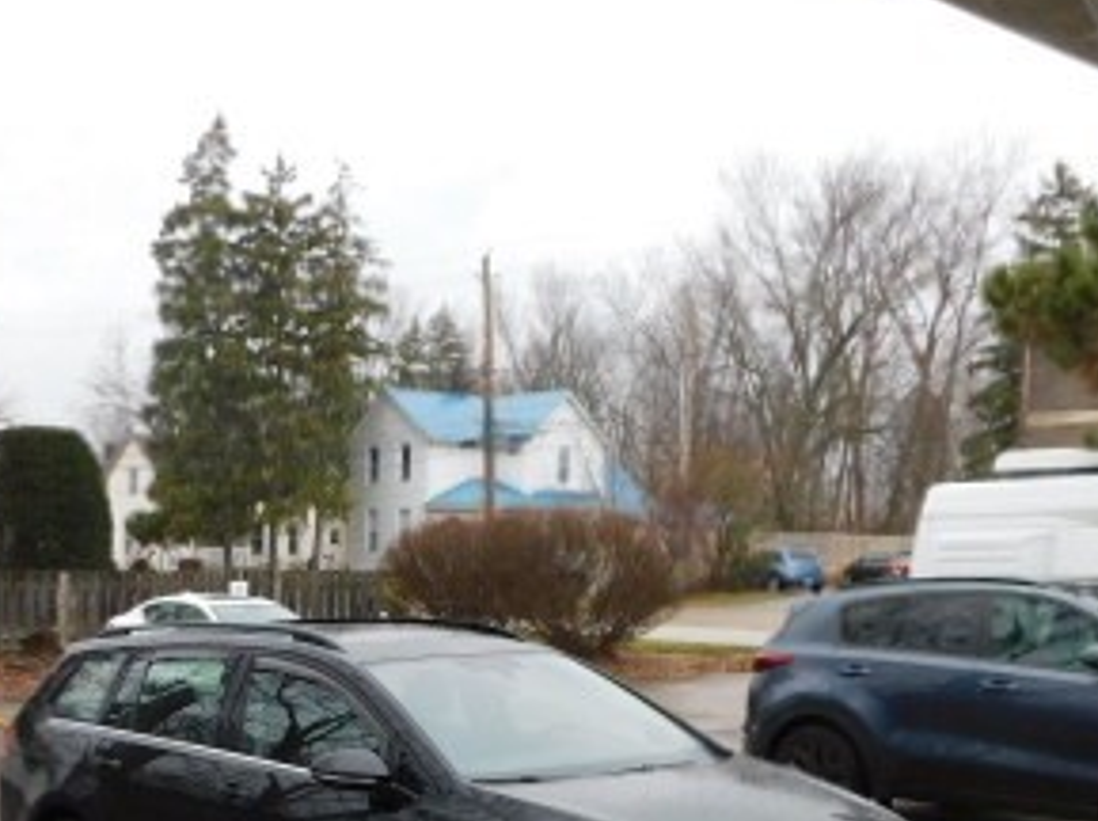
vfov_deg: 27.8
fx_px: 1616
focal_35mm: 51
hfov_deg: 36.8
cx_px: 308
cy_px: 673
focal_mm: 4
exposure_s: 1/100
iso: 125
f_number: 3
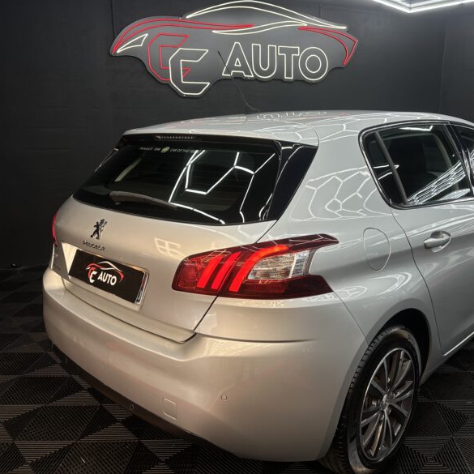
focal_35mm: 29
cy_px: 239
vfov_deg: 55.6
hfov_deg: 55.0
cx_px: 294
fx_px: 449
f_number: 1.78
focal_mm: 6.86
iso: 64
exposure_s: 1/150
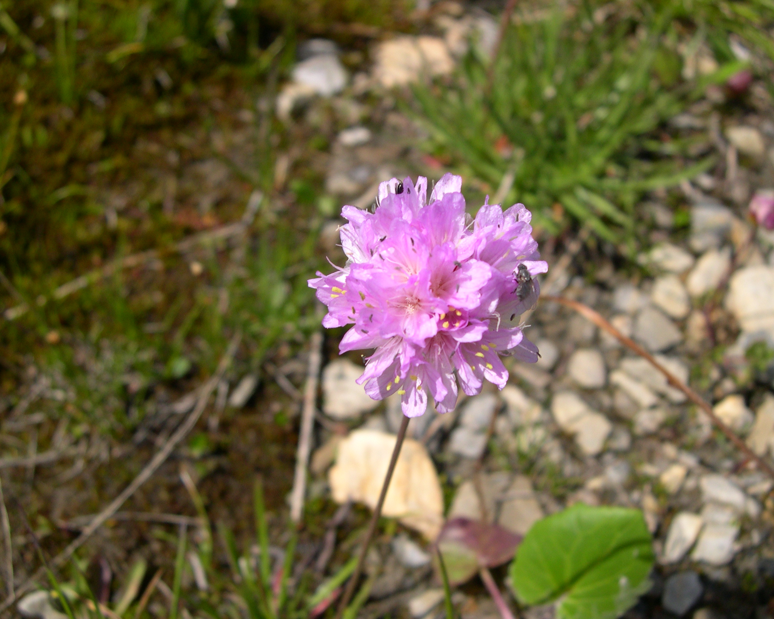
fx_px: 916
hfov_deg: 45.8
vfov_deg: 37.3
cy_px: 309
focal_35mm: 40
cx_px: 393
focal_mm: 8
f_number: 7.6
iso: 100
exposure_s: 1/201
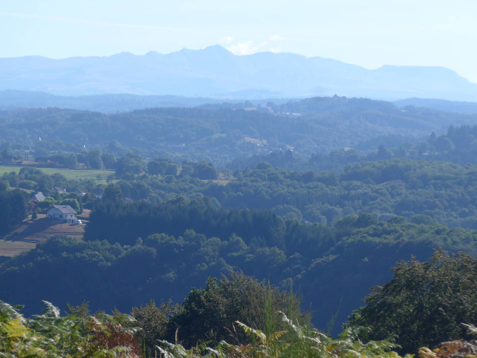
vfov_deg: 7.1
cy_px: 183
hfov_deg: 9.5
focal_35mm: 209
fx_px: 2880
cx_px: 242
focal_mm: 39.6
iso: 80
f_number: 5.8
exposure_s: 1/320
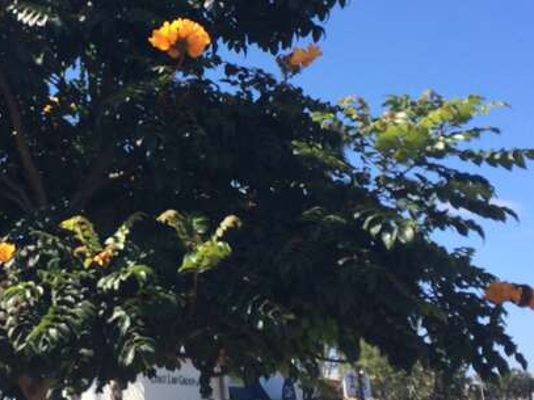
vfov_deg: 25.5
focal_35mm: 57
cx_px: 92
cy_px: 121
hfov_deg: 32.7
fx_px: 879
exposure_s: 1/1325
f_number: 2.2
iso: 32
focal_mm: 4.15
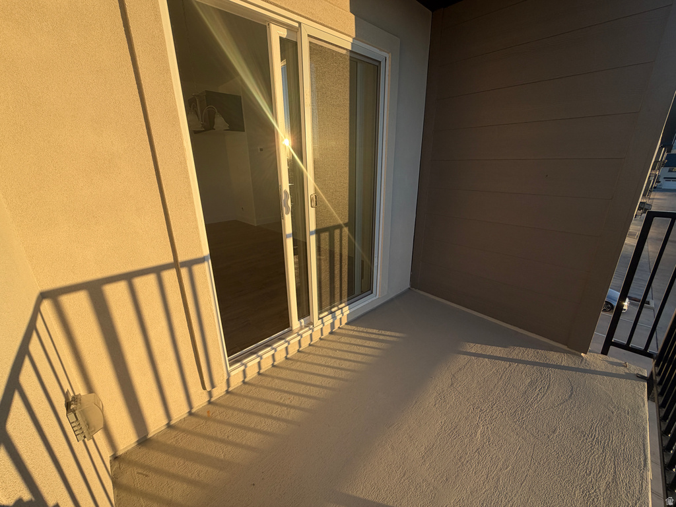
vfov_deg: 85.7
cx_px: 338
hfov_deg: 102.1
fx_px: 273
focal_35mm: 14
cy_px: 254
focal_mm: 2.22
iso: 40
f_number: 2.2
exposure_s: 1/625
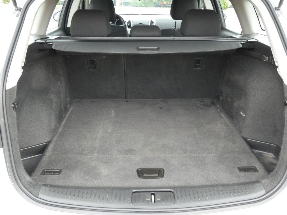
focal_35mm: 35
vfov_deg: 40.7
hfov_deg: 52.6
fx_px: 290
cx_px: 144
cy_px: 108
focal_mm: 6.2
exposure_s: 1/80
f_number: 5.6
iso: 500
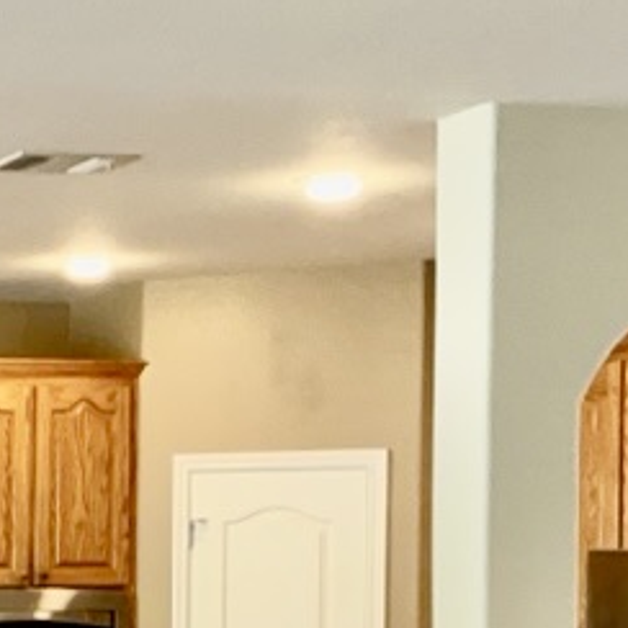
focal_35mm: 100
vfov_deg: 17.1
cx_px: -337
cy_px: 607
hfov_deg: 15.9
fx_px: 2053
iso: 80
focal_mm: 3
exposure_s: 1/60
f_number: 1.8
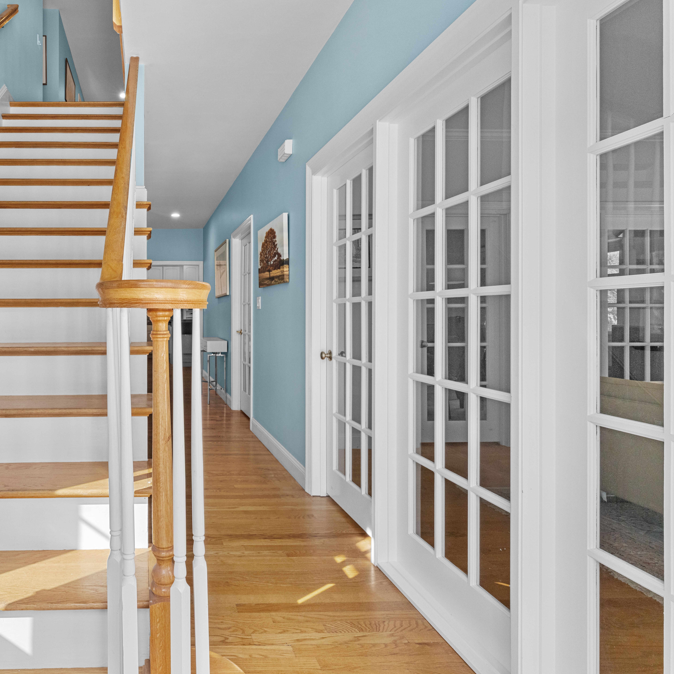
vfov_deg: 72.0
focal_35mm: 21
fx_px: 463
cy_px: 312
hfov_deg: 66.8
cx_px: 154
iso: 1600
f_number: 11
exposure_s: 1/60
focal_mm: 15
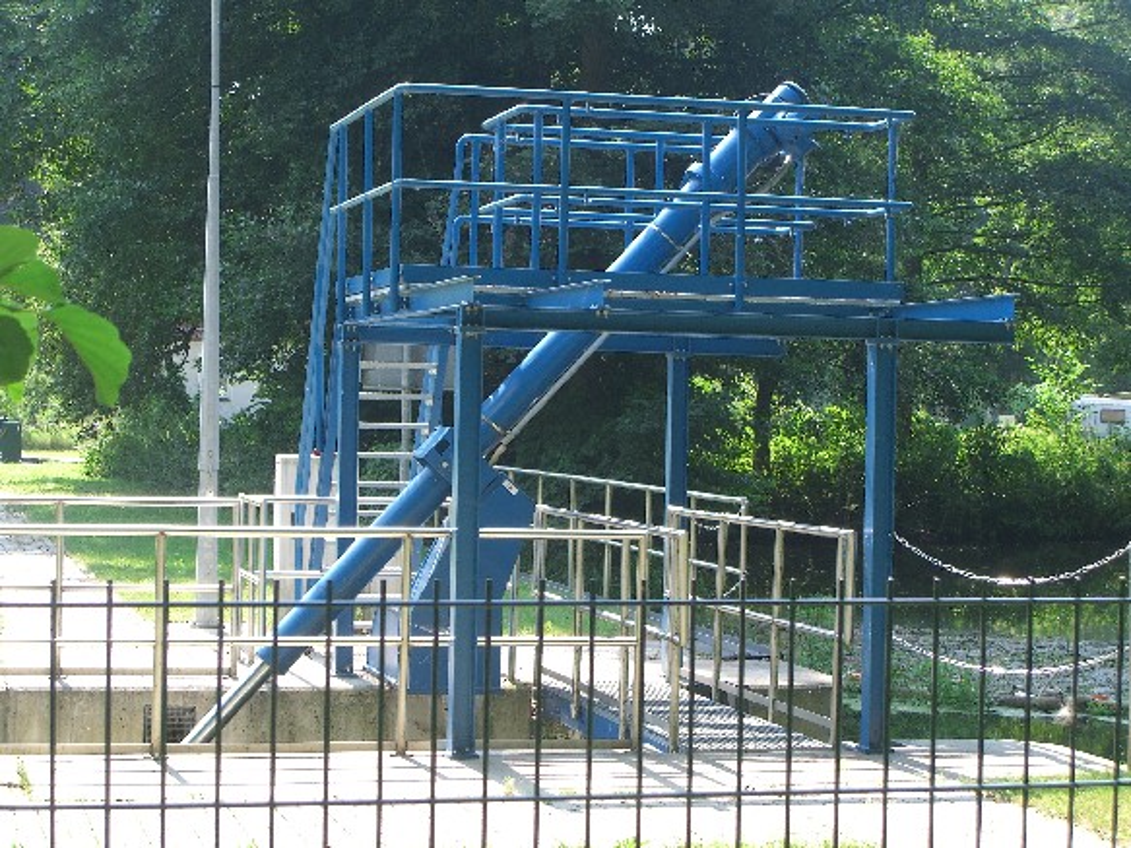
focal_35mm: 80
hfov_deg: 24.4
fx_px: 2613
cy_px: 424
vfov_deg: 18.4
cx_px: 566
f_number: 4.4
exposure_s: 1/100
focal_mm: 16.6
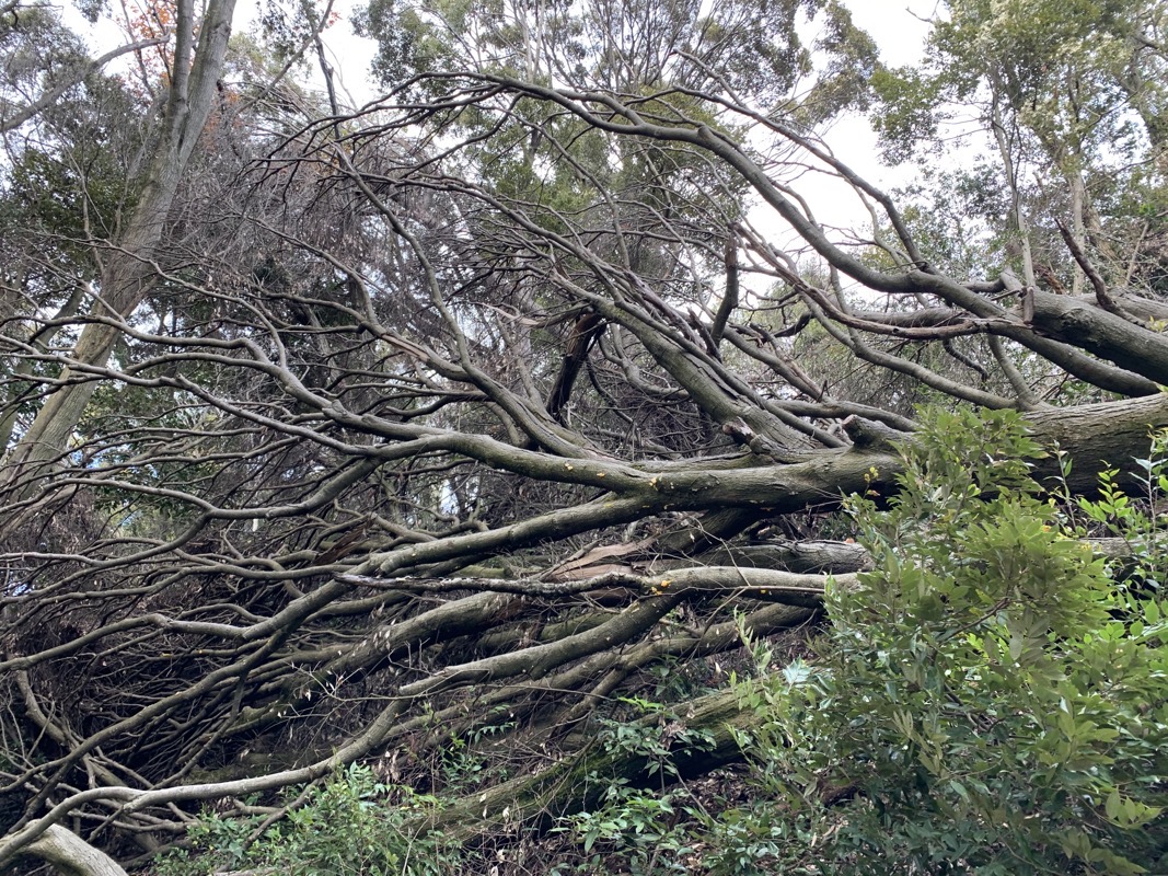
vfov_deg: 53.1
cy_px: 438
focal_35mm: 26
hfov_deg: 67.3
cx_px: 584
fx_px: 877
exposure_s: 1/120
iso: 40
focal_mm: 4.25
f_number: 1.8
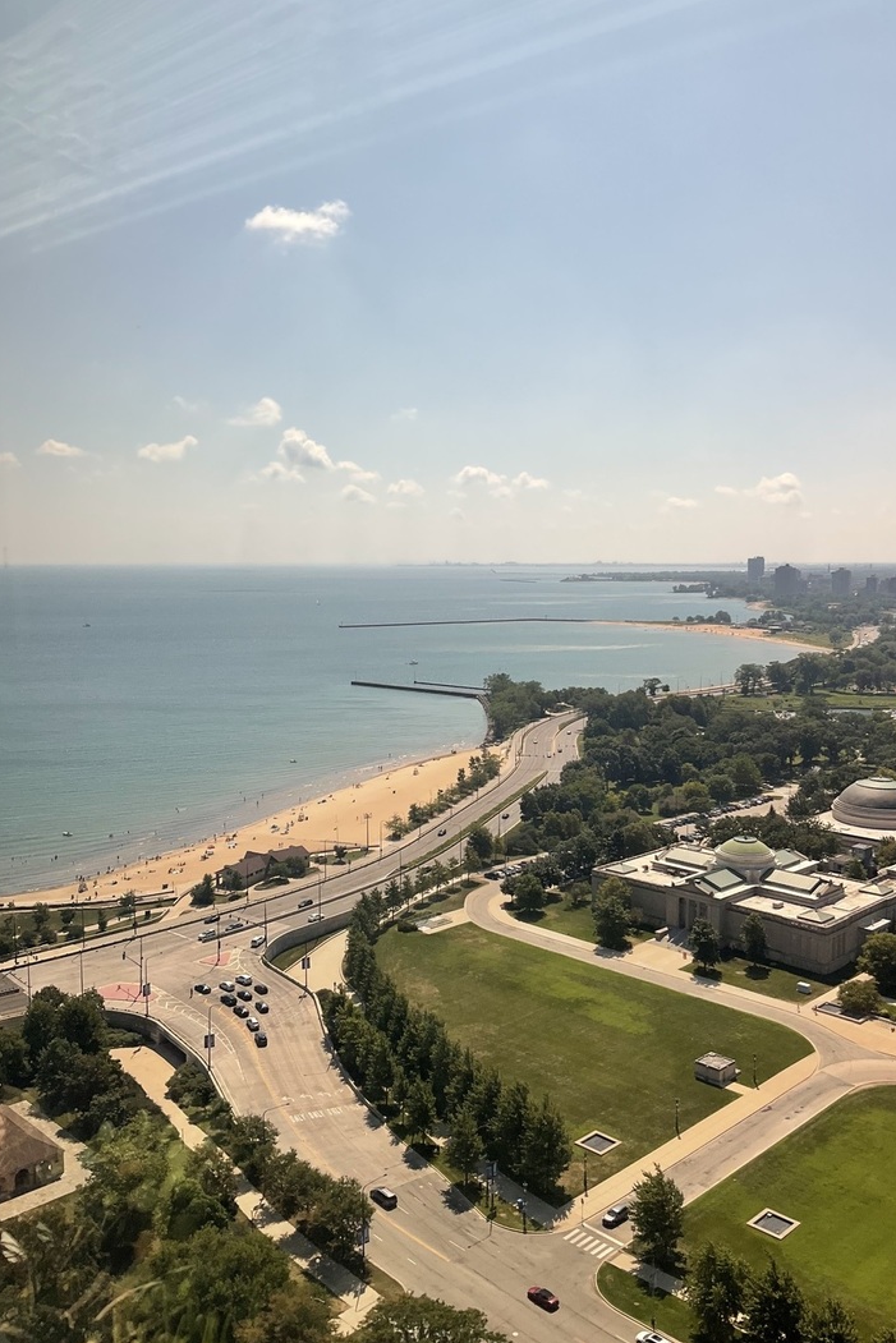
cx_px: 486
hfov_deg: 42.3
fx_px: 1157
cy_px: 681
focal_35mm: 31
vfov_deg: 60.3
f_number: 1.8
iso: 25
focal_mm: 3
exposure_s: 1/2427
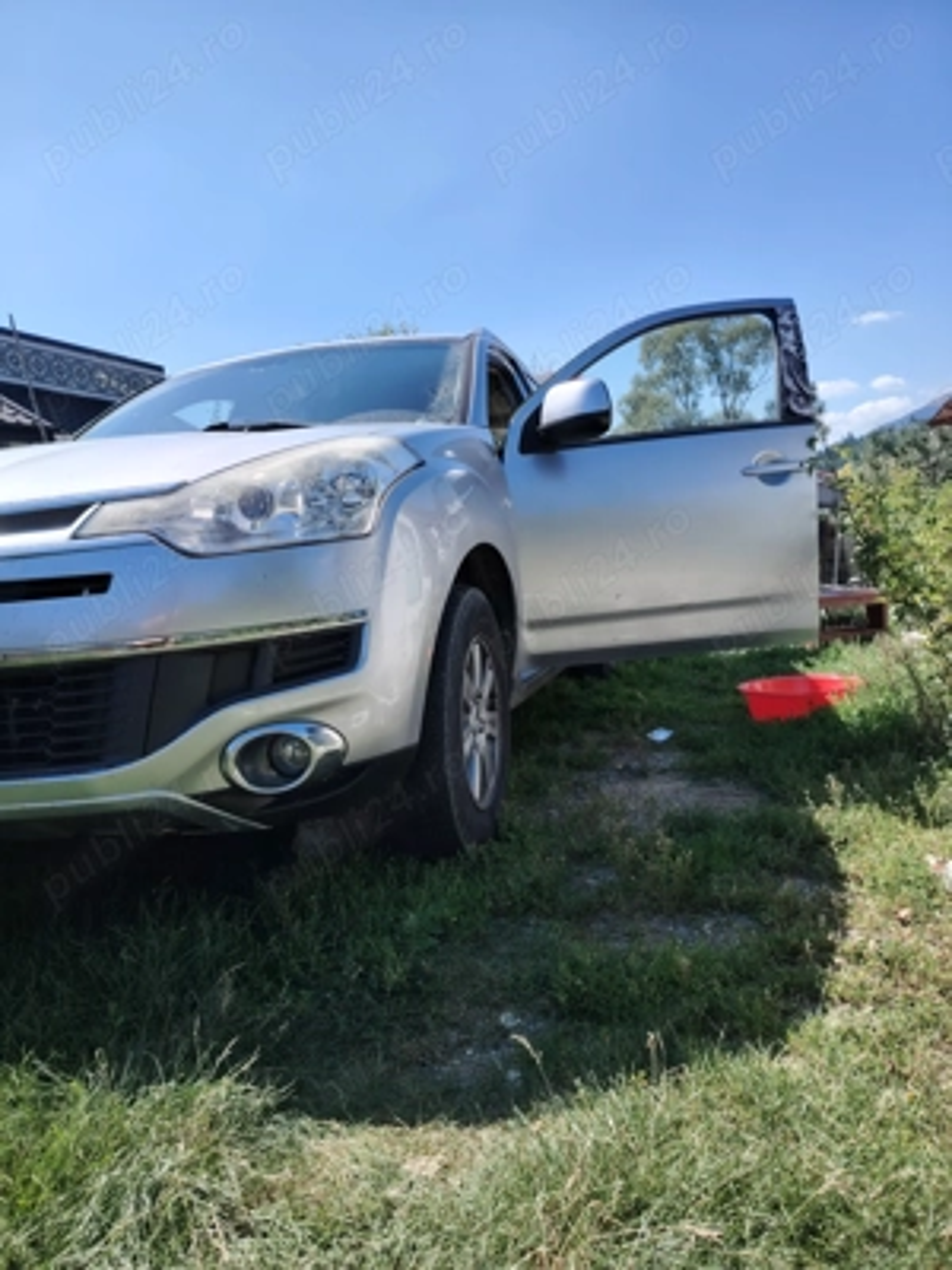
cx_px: 476
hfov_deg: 56.8
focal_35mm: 24
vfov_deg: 71.6
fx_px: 880
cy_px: 635
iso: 100
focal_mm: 5.25
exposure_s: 1/643
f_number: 1.75
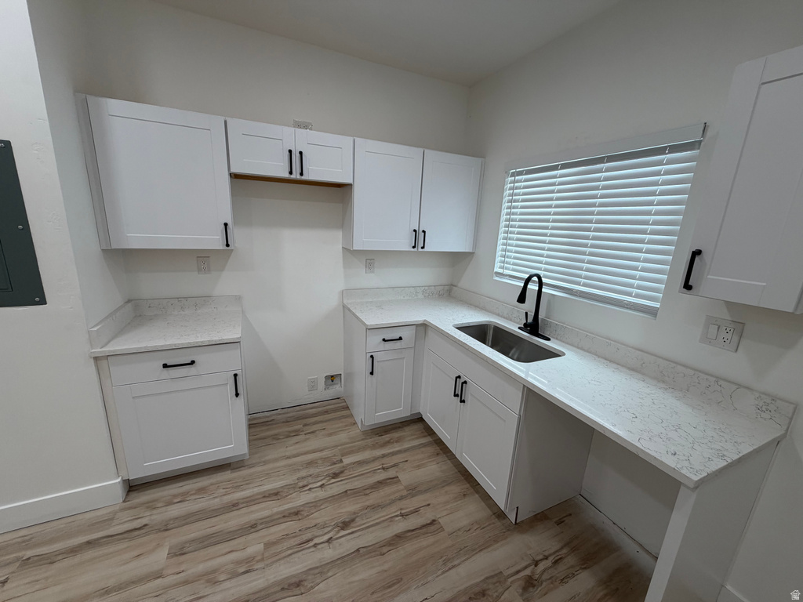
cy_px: 301
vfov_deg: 85.7
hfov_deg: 102.1
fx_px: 325
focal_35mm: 14
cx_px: 402
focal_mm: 2.22
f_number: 2.2
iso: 100
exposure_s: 1/120
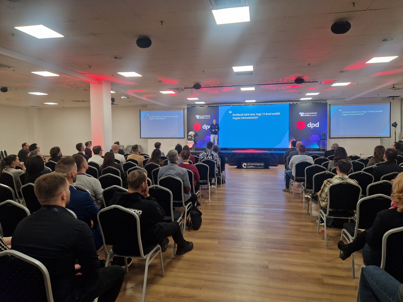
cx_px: 202
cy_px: 151
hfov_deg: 73.9
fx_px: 268
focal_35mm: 23
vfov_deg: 58.9
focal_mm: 5.4
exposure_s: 1/180
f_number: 1.8
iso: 160
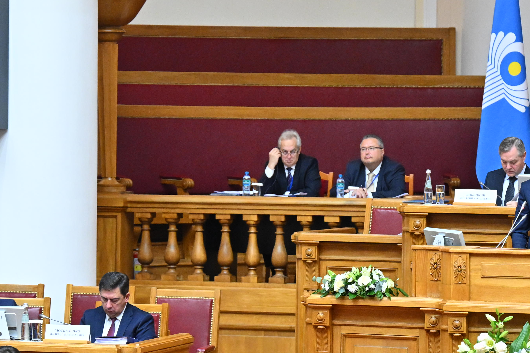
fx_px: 3165
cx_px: 324
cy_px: 264
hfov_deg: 9.6
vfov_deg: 6.4
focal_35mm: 215
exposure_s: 1/400
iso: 2000
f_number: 2.8
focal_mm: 70
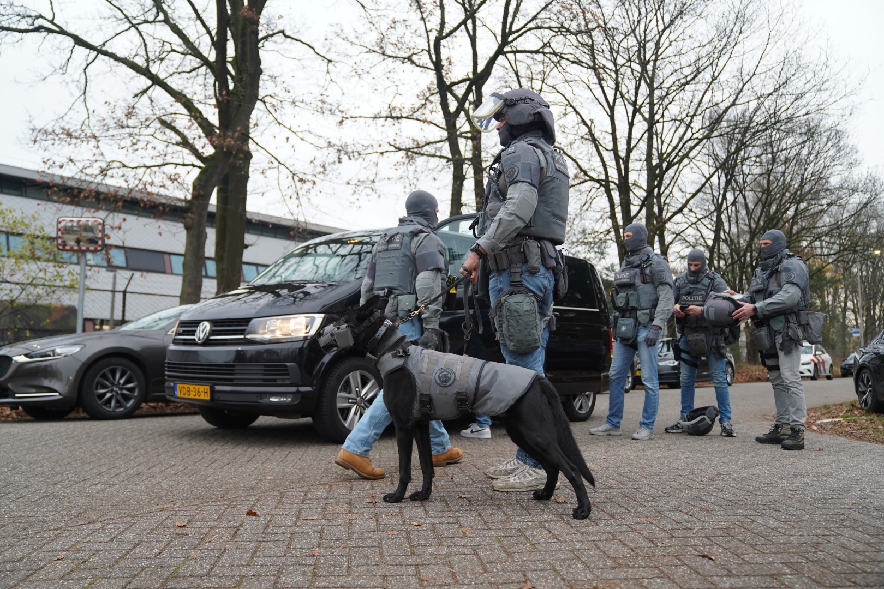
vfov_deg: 43.6
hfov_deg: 61.9
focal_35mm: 30
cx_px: 442
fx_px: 737
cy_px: 294
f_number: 2.8
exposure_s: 1/320
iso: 1000
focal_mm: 30
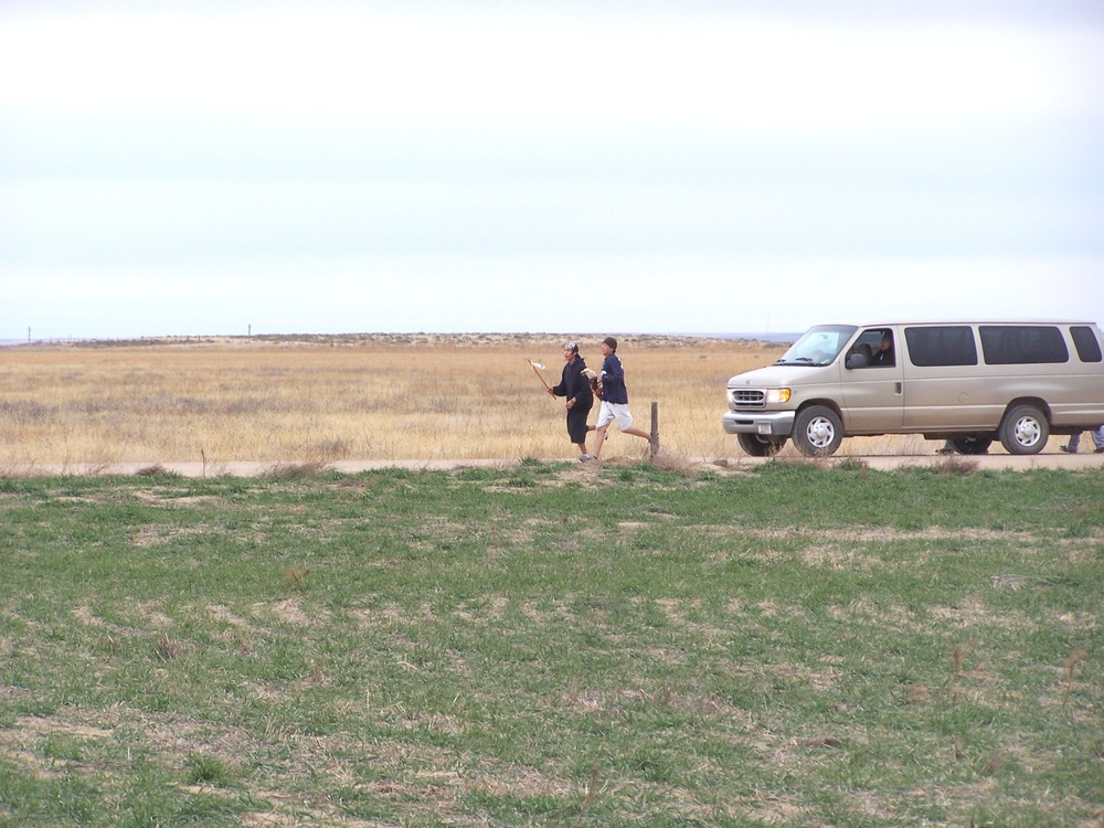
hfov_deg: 10.5
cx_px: 552
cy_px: 414
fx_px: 6028
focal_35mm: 189
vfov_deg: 7.9
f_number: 3.2
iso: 80
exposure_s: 1/320
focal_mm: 31.3
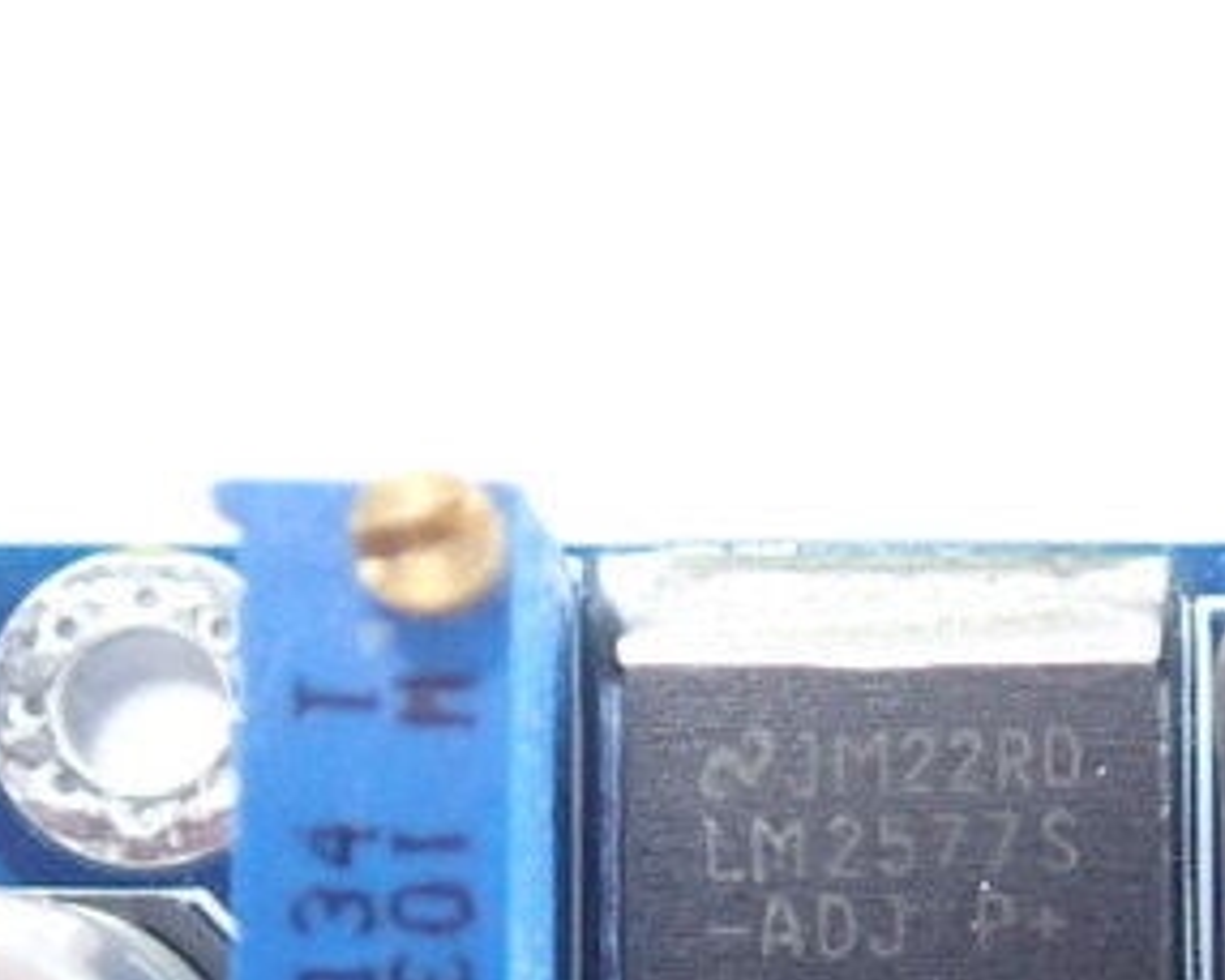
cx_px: 968
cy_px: 967
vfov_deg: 18.3
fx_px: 2974
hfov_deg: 23.0
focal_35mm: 82
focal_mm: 5.5
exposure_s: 1/100
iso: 800
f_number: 2.3
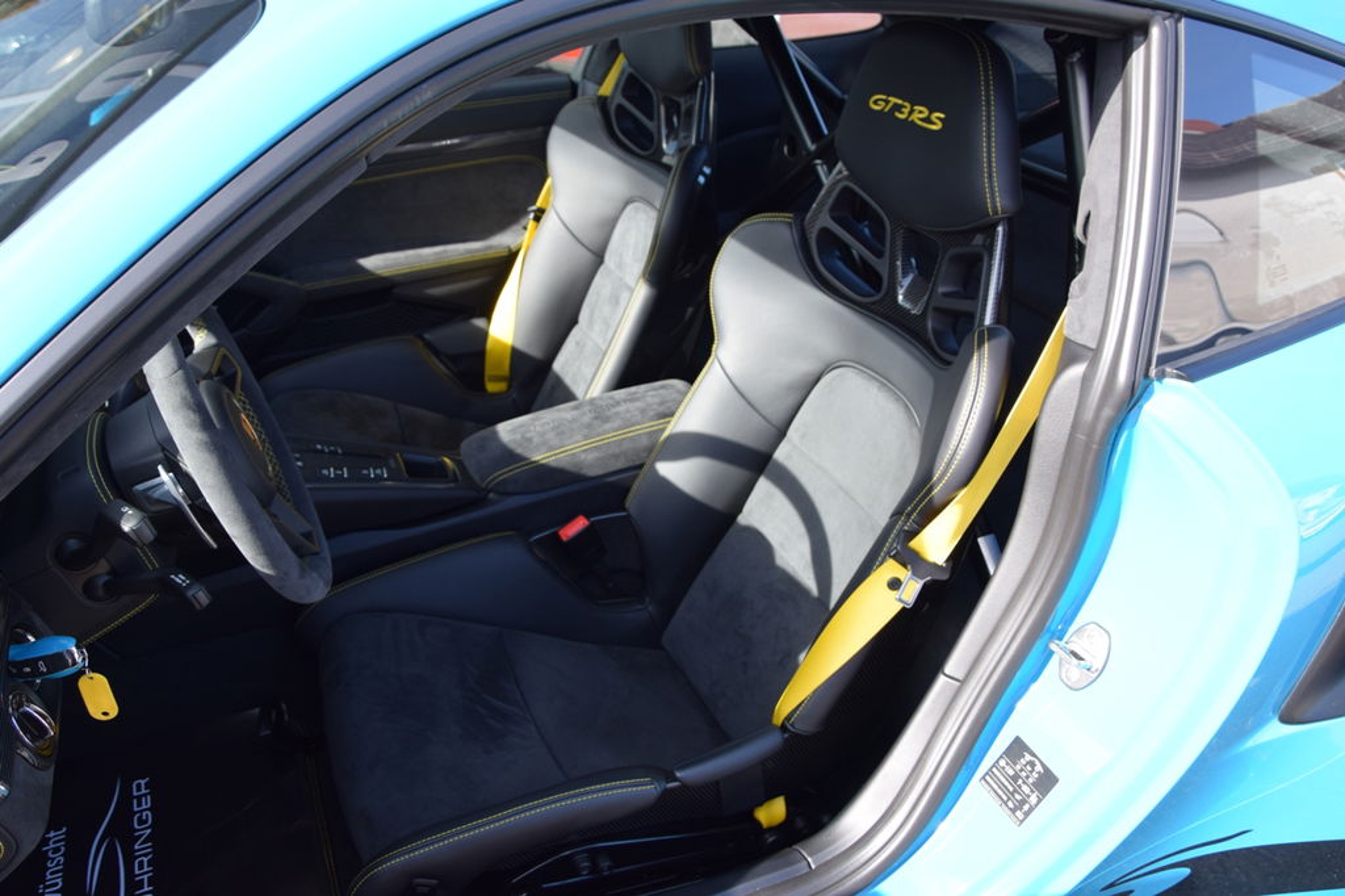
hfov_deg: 37.9
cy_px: 448
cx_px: 672
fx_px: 1961
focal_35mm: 52
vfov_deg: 25.7
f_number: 8
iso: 400
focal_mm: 35
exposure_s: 1/250
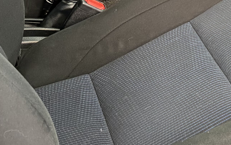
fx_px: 768
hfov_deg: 16.3
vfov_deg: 10.2
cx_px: 285
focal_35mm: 122
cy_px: -104
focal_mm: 5.96
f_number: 1.6
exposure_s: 1/60
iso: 250
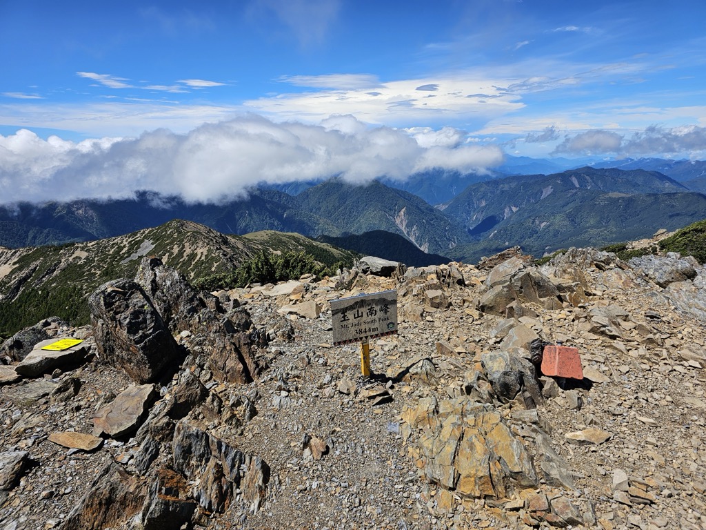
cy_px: 265
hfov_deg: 73.9
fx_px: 469
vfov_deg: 58.9
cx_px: 353
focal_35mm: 23
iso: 10
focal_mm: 6.3
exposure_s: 1/1179
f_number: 1.7
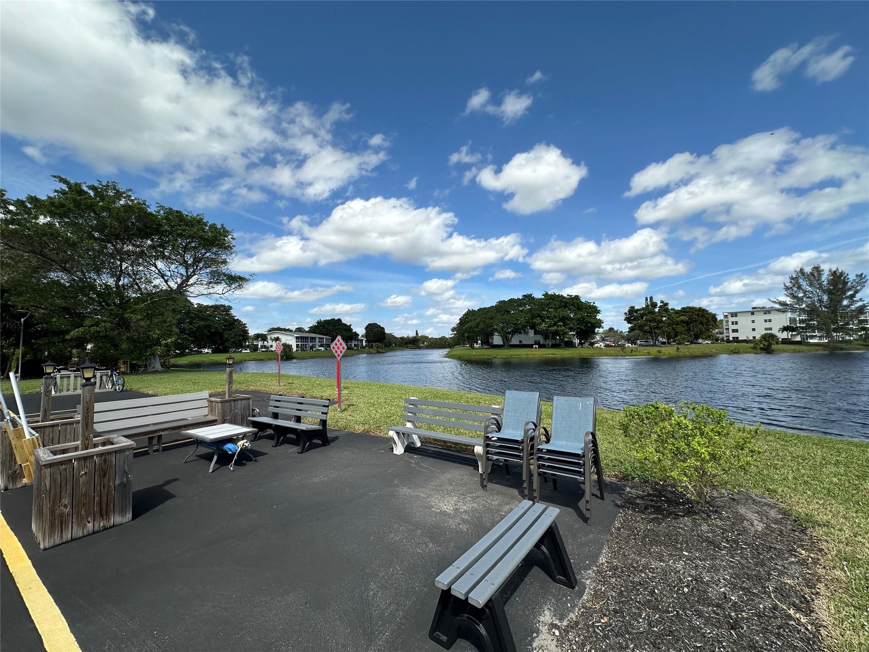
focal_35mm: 14
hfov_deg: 102.1
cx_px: 434
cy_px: 326
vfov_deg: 85.7
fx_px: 351
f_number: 2.2
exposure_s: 1/3125
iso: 40
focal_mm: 2.22
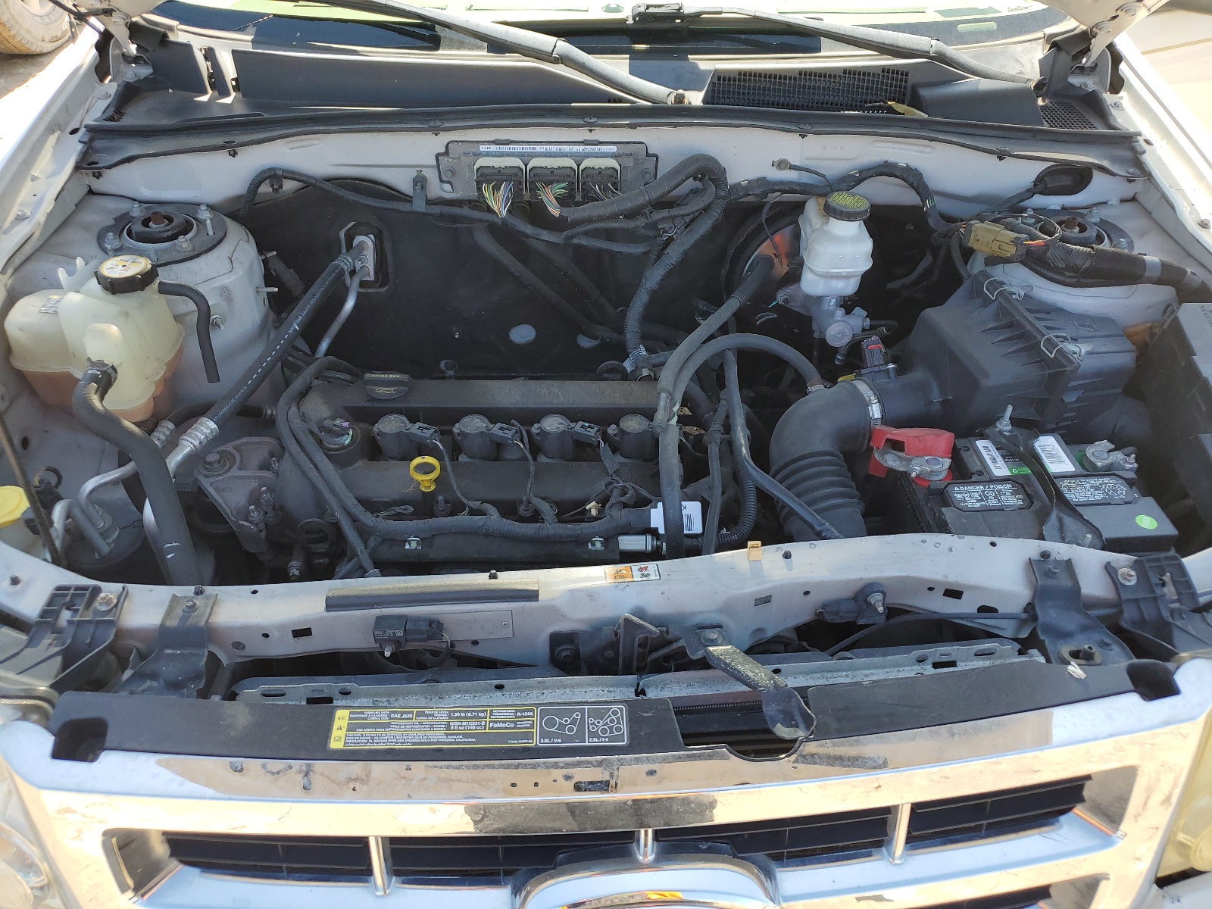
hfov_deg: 67.3
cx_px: 606
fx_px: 910
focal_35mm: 26
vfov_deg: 53.1
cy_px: 454
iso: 50
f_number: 1.5
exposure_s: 1/500
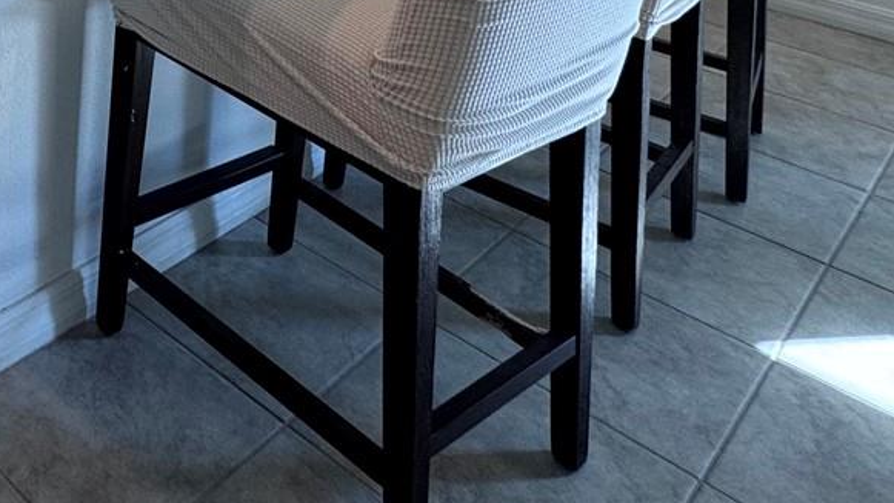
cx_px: -89
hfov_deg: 39.5
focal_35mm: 42
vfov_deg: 22.6
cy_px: -272
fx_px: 996
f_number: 2.2
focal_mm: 2.22
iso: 125
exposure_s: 1/120
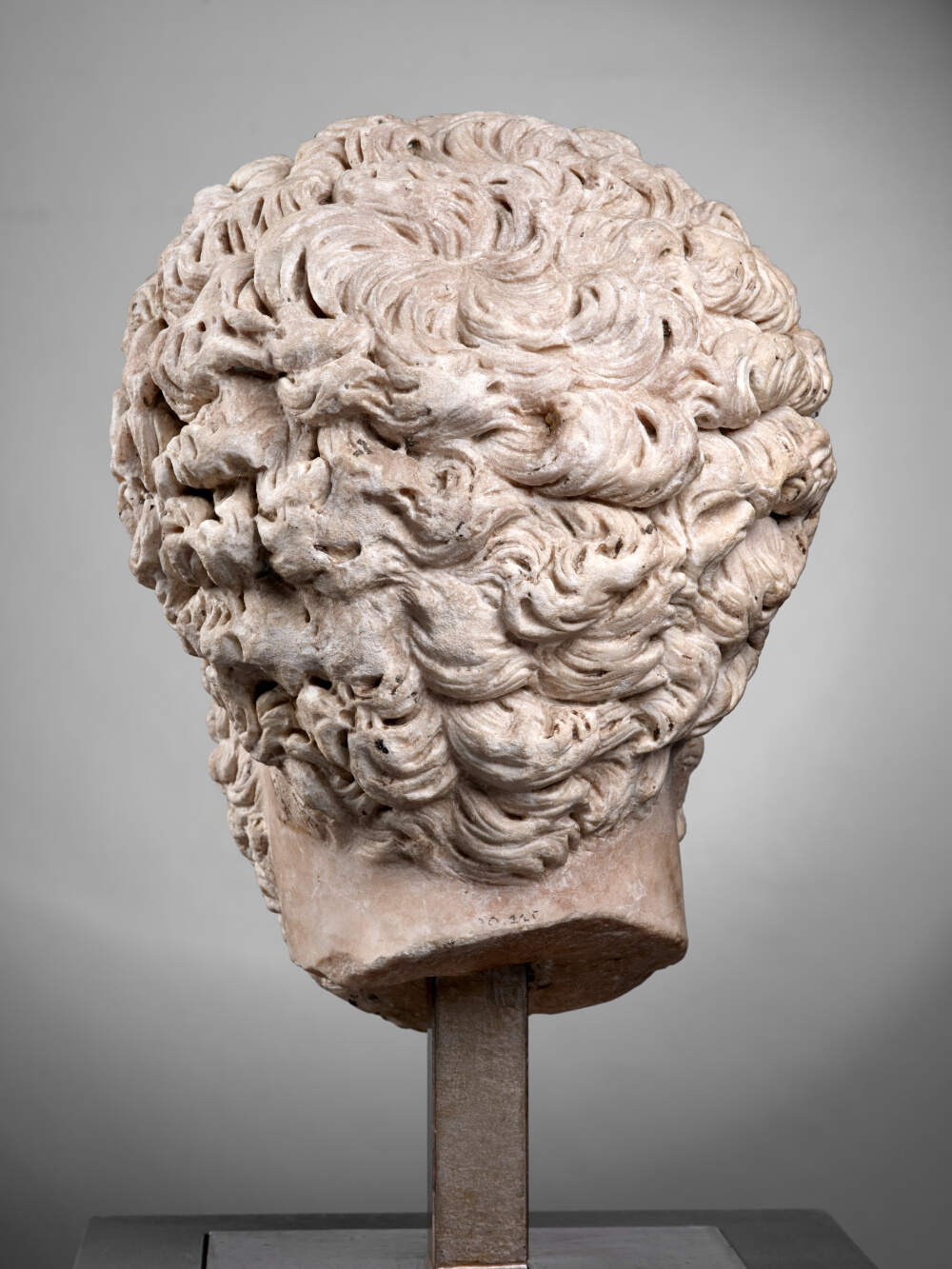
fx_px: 2310
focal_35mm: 63
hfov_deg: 23.3
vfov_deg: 30.7
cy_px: 634
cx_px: 476
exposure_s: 1/100
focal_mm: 80
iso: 200
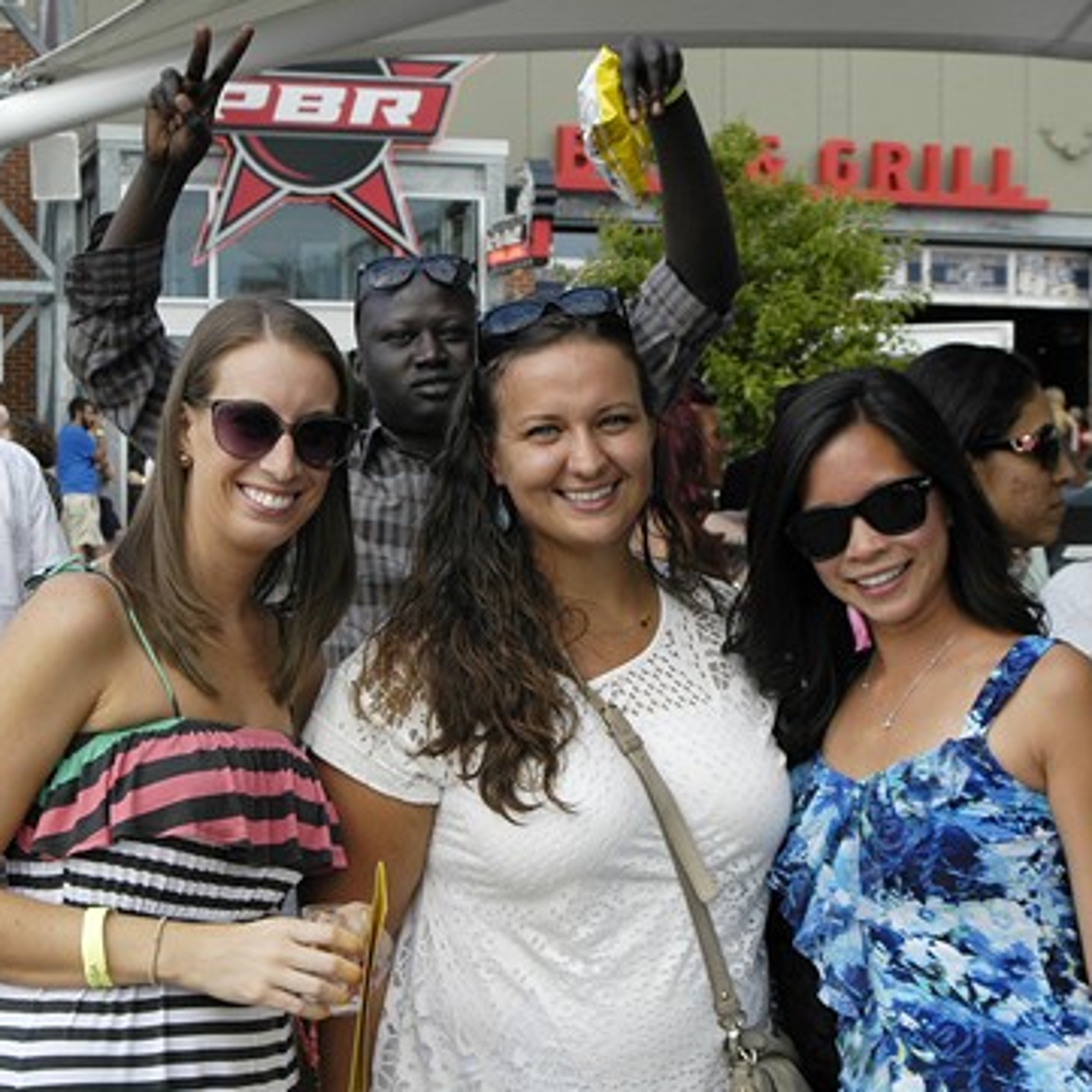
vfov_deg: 26.1
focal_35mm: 66
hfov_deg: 26.1
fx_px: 2356
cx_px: 532
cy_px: 544
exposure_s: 1/200
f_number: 8
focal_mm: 34
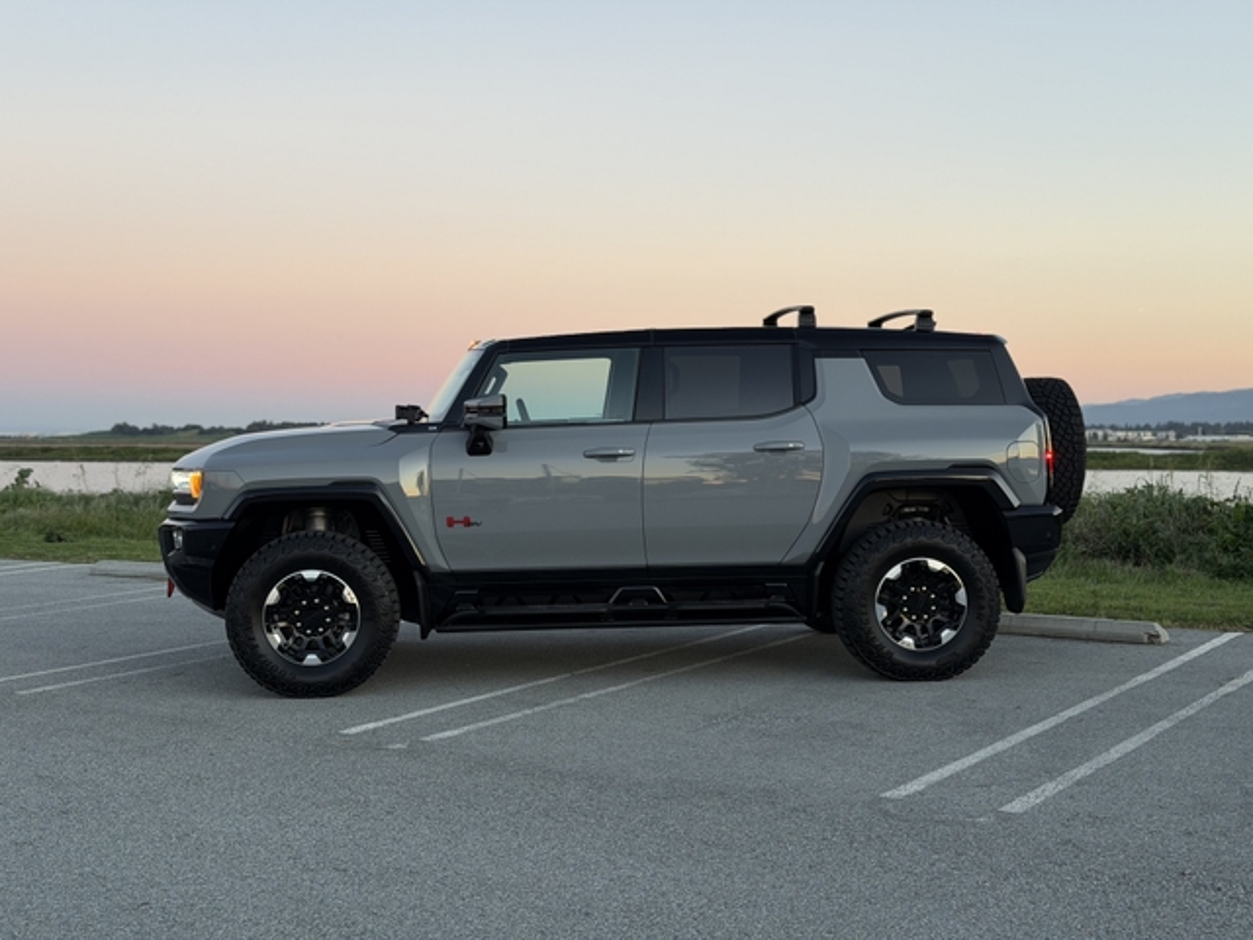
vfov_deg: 30.3
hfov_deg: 39.7
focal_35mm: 48
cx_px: 626
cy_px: 470
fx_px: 1737
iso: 64
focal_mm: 6.76
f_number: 1.78
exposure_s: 1/121
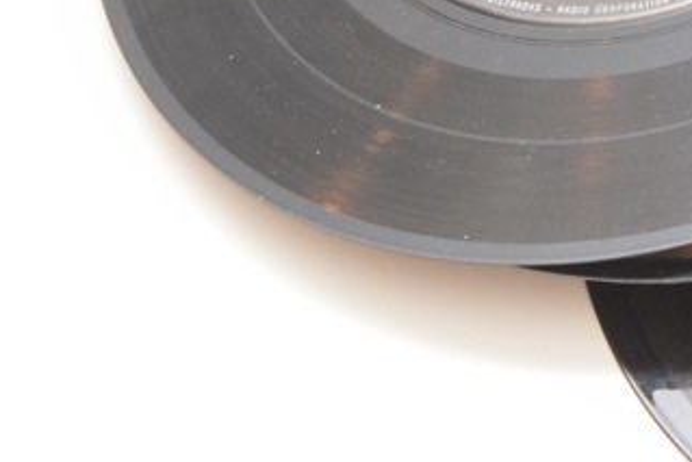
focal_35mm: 259
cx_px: 1063
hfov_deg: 7.8
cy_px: -94
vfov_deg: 5.3
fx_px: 4972
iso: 1800
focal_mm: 55
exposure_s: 1/60
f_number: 5.6
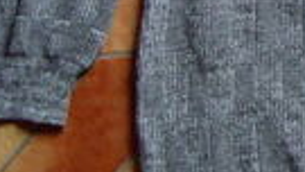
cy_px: -54
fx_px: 1189
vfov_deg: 8.1
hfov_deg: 13.8
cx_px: 438
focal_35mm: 147
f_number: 2.7
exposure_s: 1/13
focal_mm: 6.2
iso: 200
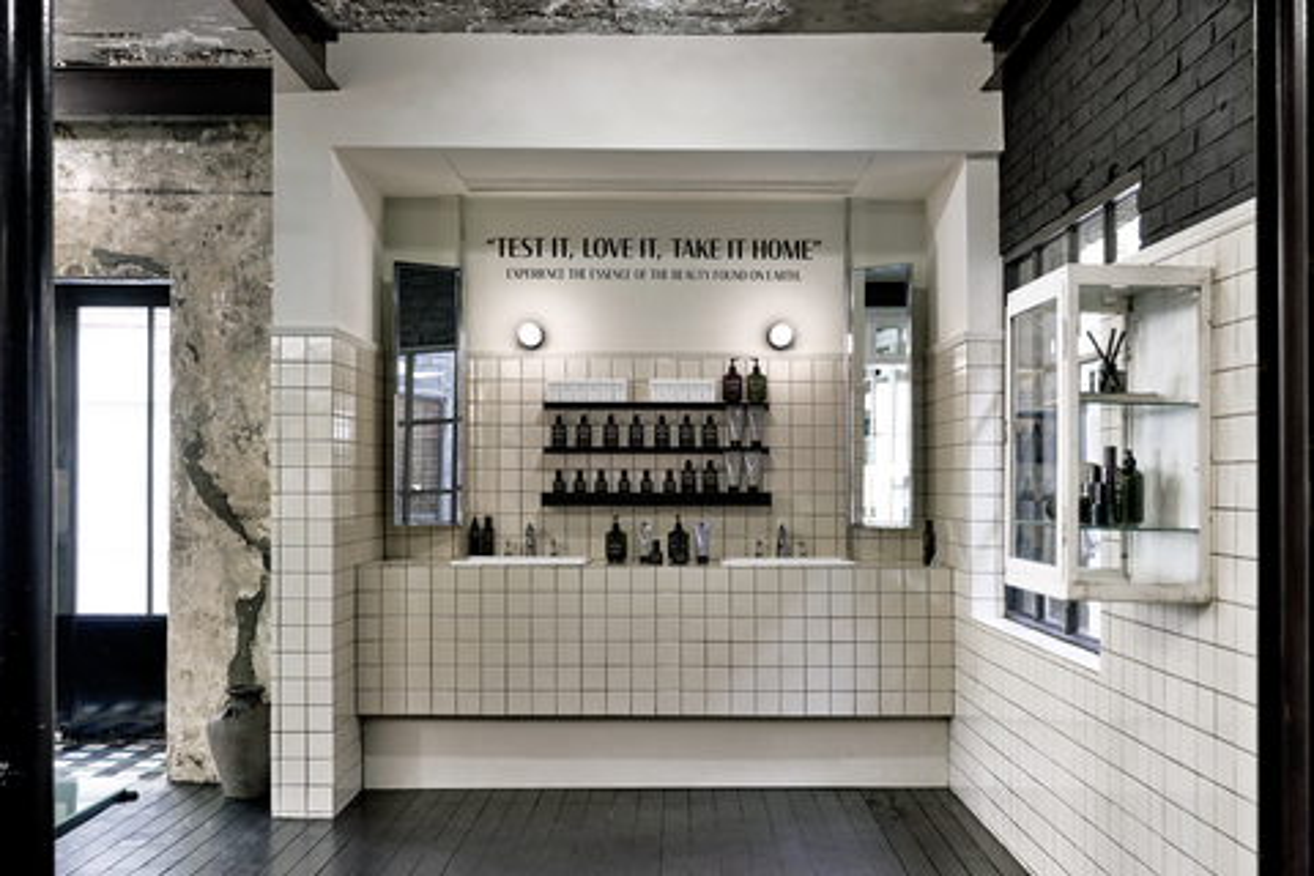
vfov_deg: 36.9
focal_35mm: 36
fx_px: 1314
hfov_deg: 53.1
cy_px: 438
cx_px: 657
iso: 800
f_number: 3.5
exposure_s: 1/160
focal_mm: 36
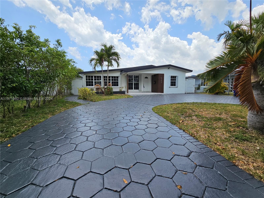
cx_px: 132
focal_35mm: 13
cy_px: 99
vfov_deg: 89.9
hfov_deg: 106.2
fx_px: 99
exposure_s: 1/1910
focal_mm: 2.2
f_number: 2.2
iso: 50
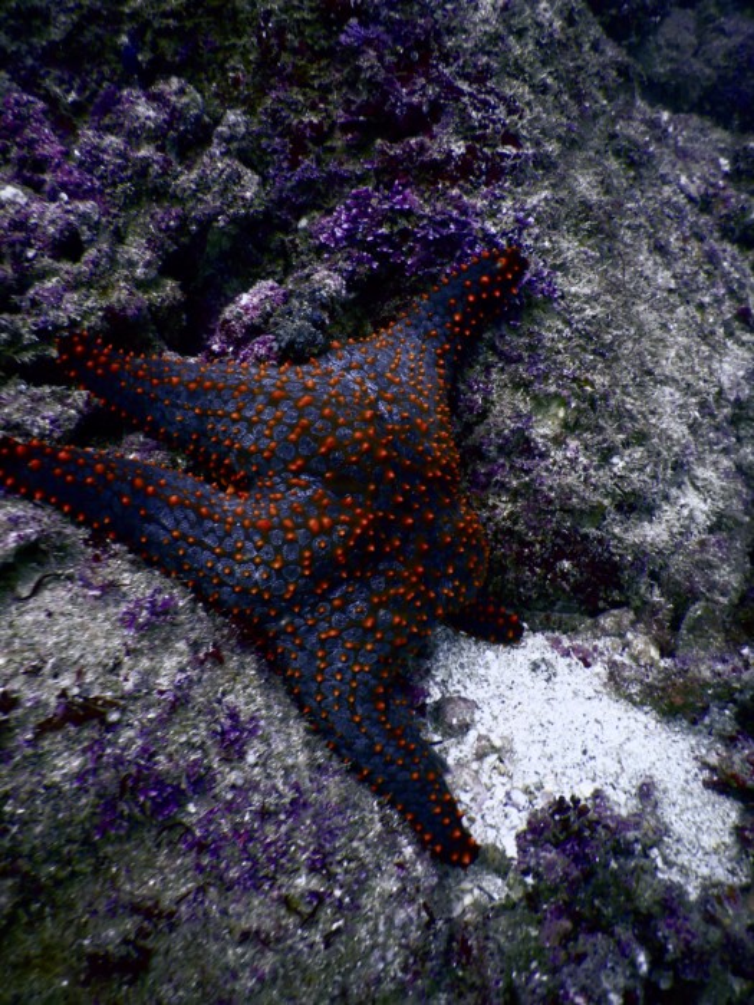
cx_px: 377
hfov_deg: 56.8
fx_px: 697
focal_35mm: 24
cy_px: 502
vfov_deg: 71.6
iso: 125
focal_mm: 4.3
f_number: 2.8
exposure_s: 1/125
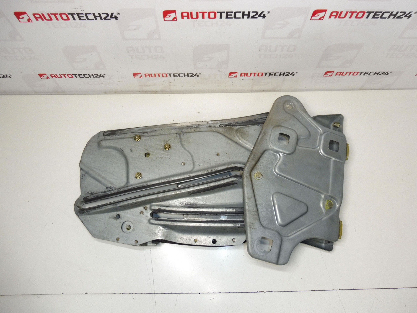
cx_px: 208
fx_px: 289
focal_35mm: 24
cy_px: 156
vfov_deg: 56.8
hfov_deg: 71.6
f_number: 3.5
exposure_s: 1/60
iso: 200
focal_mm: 4.3
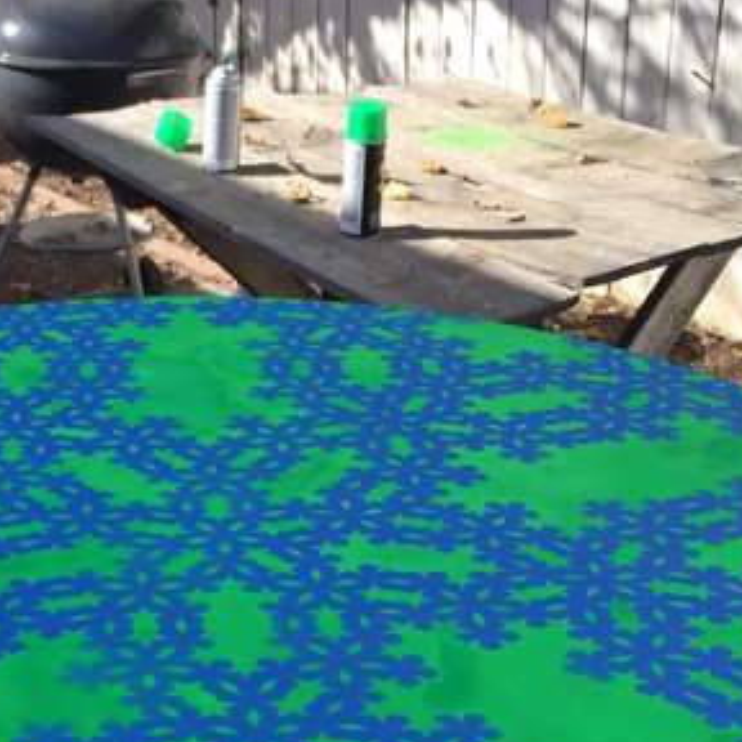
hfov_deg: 26.6
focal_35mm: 64
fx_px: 1552
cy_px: 649
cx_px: 216
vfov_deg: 26.1
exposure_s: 1/775
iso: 32
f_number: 2.2
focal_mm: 4.15
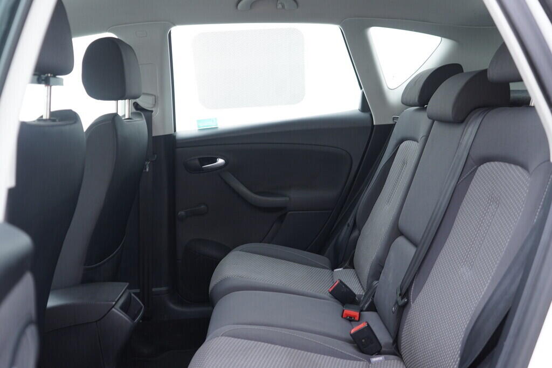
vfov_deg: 36.9
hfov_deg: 53.1
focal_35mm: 36
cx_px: 276
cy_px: 184
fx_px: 552
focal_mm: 24
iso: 250
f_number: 2.8
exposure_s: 1/40
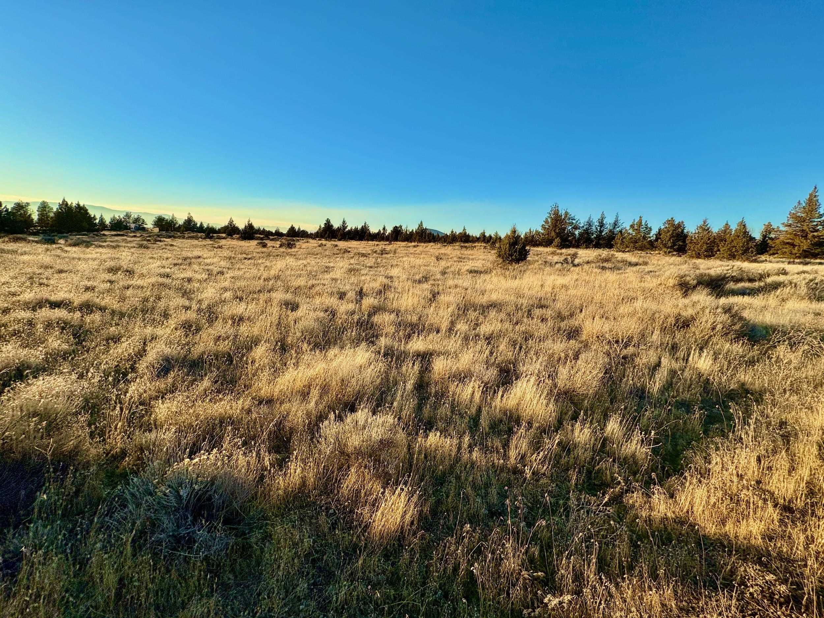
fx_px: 333
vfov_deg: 85.7
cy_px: 309
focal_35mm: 14
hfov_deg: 102.1
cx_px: 412
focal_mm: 2.22
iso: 64
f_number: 2.2
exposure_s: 1/1198
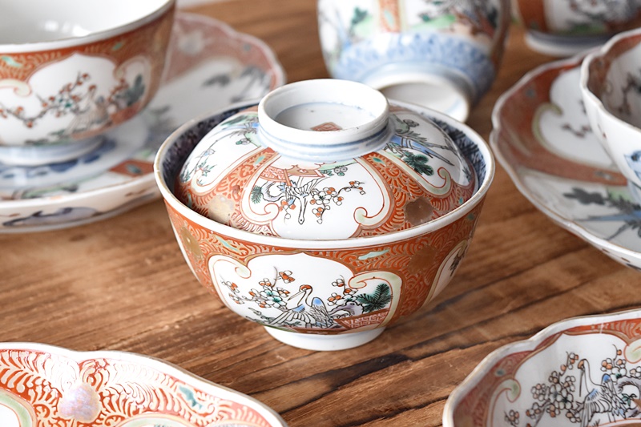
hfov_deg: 24.6
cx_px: 320
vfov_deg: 16.5
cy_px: 214
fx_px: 1469
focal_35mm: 82
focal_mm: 55
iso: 800
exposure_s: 1/8
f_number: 5.6
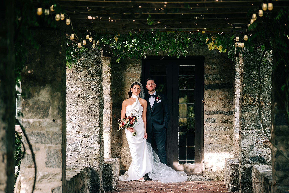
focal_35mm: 140
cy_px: 96
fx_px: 1124
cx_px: 144
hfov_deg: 14.6
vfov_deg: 9.8
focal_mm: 140
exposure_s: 1/320
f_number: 2.8
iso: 400
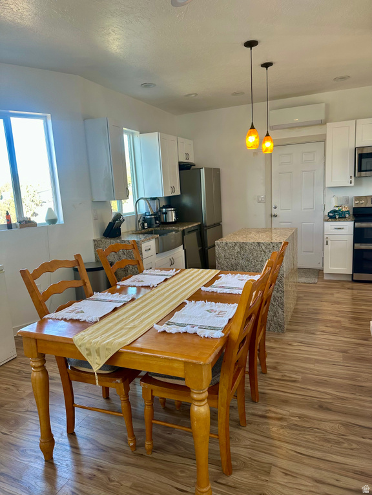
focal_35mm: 24
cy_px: 248
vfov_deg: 71.6
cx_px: 186
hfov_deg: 56.8
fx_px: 344
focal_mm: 6.86
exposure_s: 1/120
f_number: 1.78
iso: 100
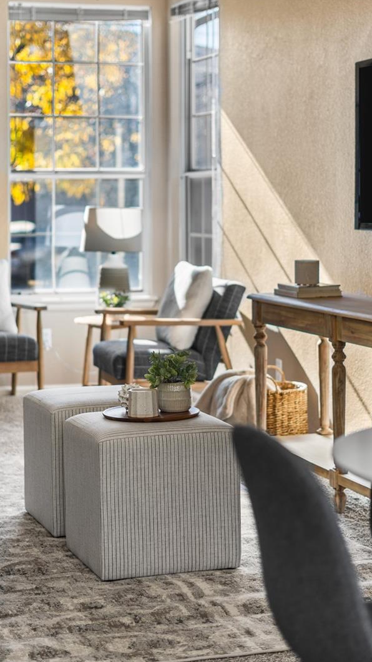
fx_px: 1386
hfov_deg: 15.3
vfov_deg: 26.9
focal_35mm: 79
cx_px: 175
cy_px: 331
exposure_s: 1/320
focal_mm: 50
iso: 400
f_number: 1.8
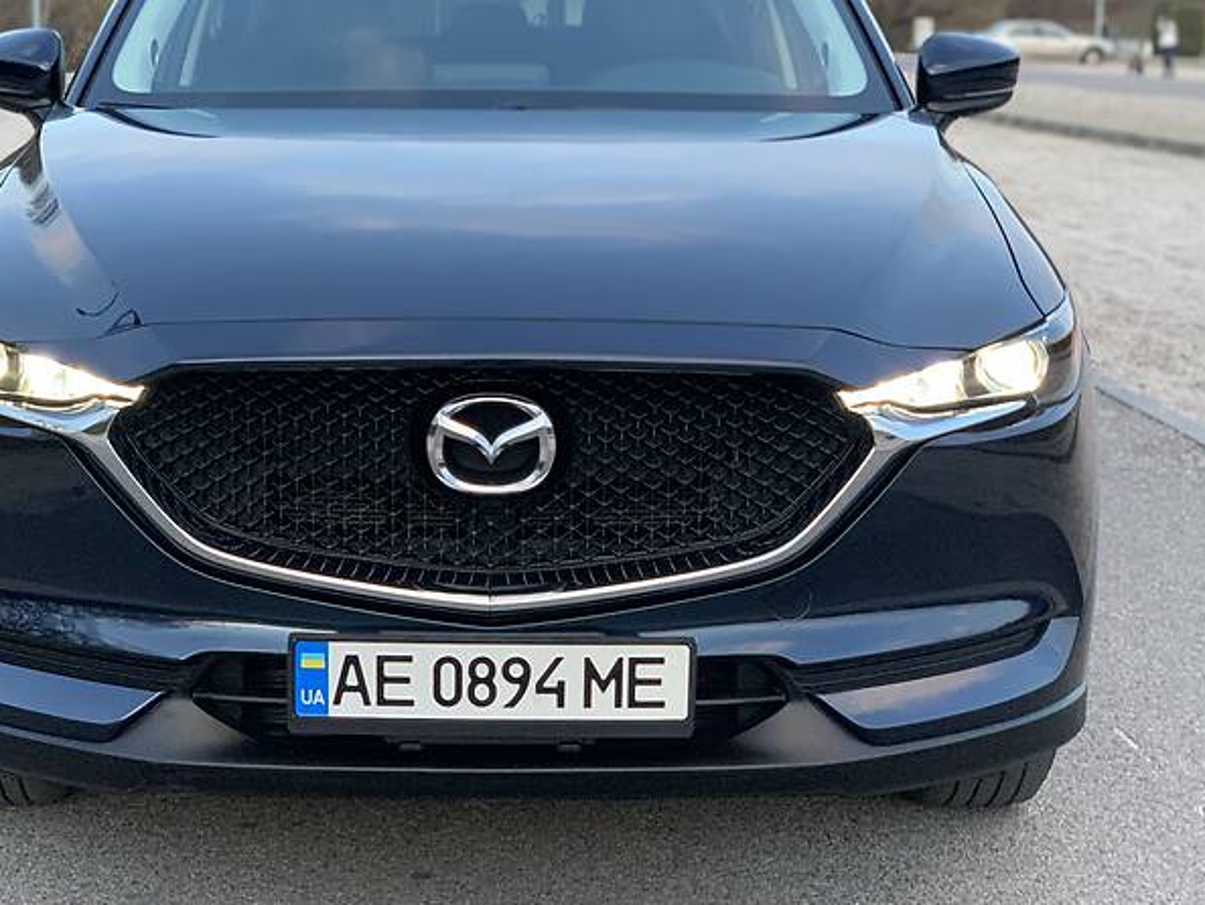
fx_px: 2438
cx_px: 485
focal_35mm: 70
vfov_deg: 21.0
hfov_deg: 27.7
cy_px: 398
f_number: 2.4
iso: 125
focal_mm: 6
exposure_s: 1/66
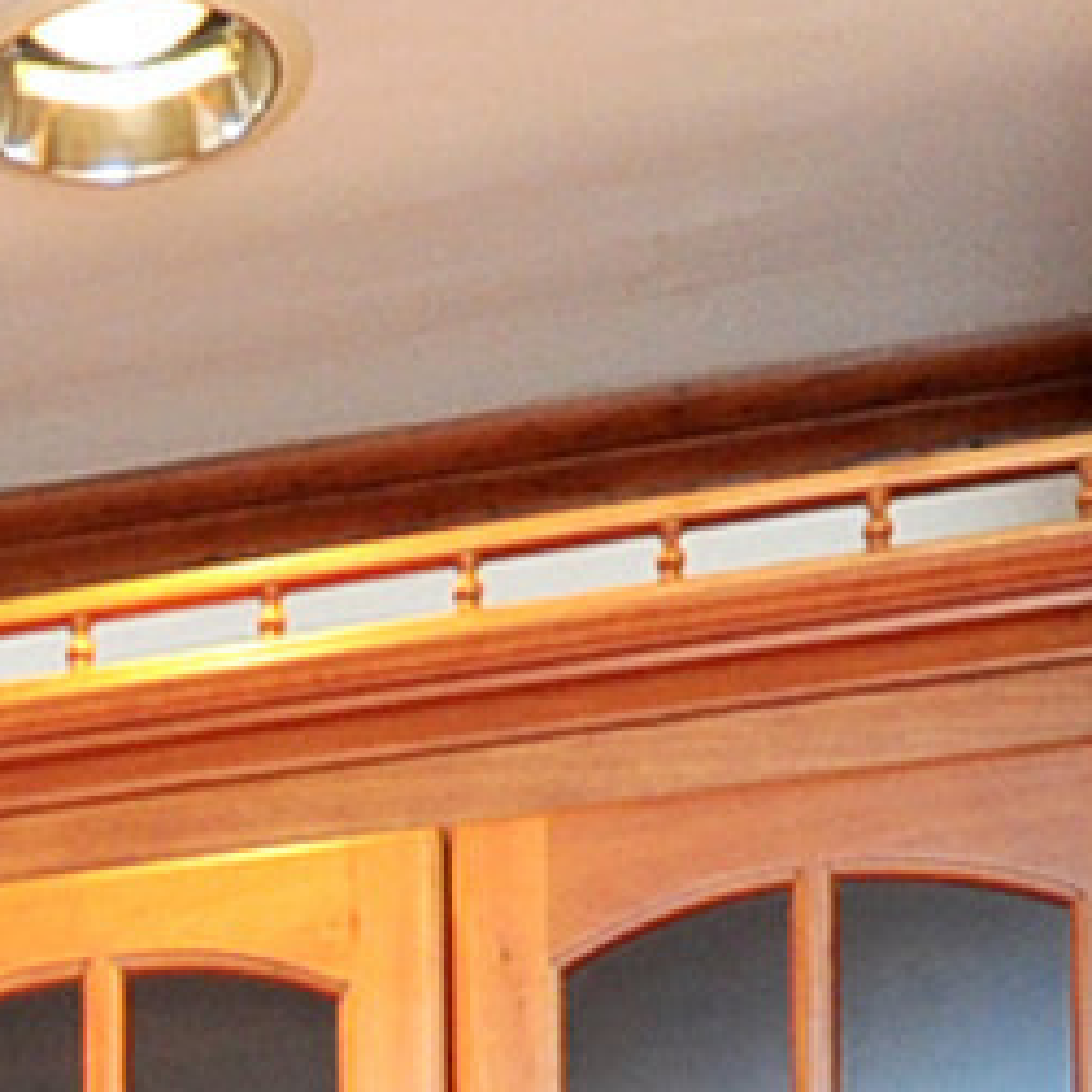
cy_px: 2395
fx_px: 3676
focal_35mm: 103
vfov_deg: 13.6
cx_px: -352
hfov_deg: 16.0
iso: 400
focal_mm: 10
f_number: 4.5
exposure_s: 1/60
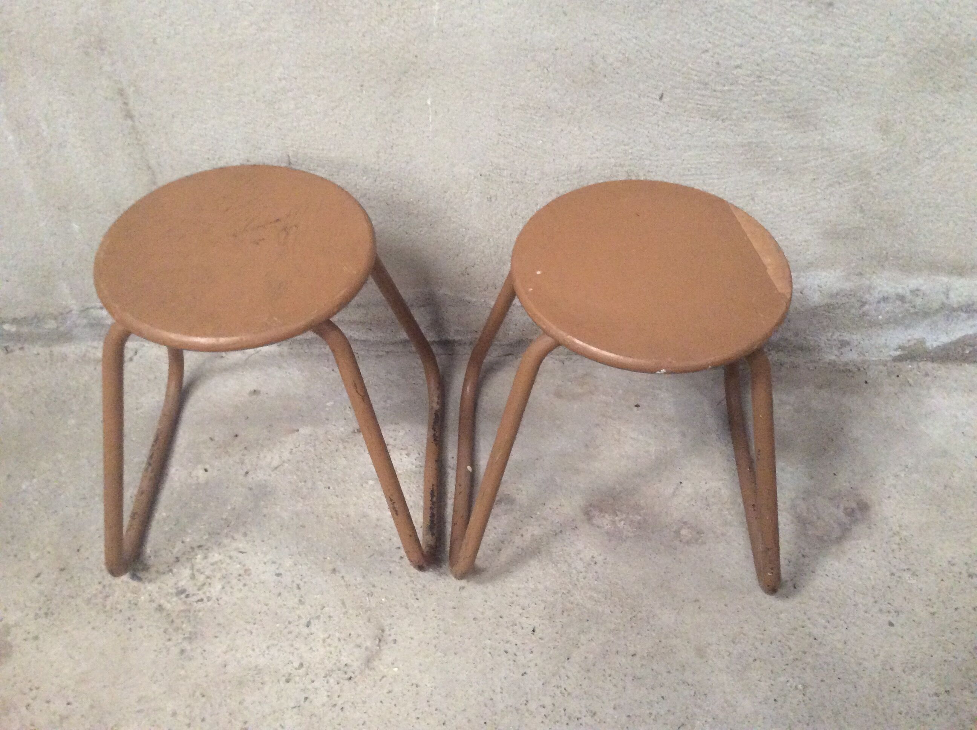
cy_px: 365
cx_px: 488
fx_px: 902
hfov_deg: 56.9
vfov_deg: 44.1
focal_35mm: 32
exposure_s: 1/25
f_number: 2.4
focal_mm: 3.3
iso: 250
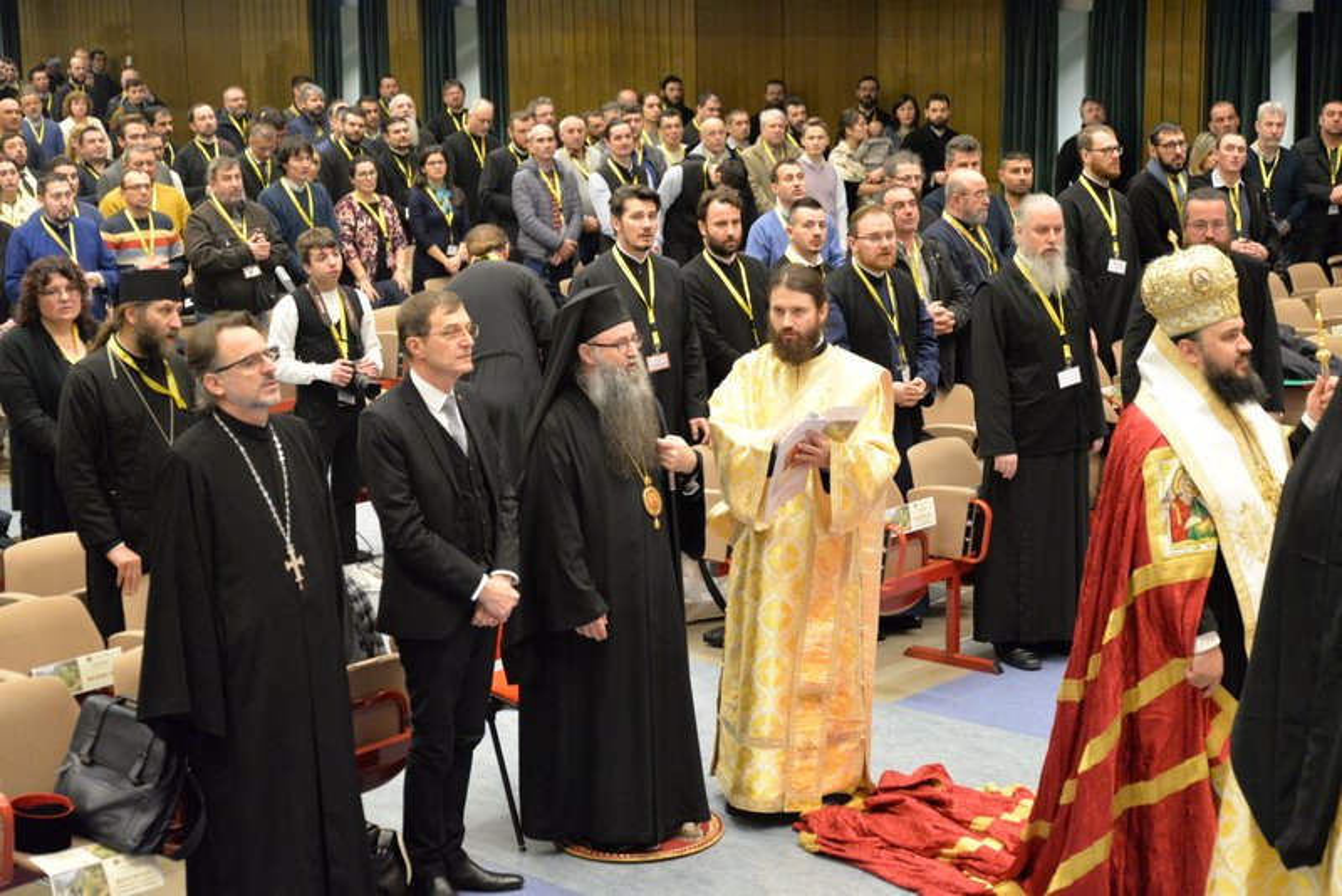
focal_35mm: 58
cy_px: 448
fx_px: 2163
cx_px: 671
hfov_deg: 34.5
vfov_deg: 23.4
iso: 6400
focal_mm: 58
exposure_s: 1/80
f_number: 4.5
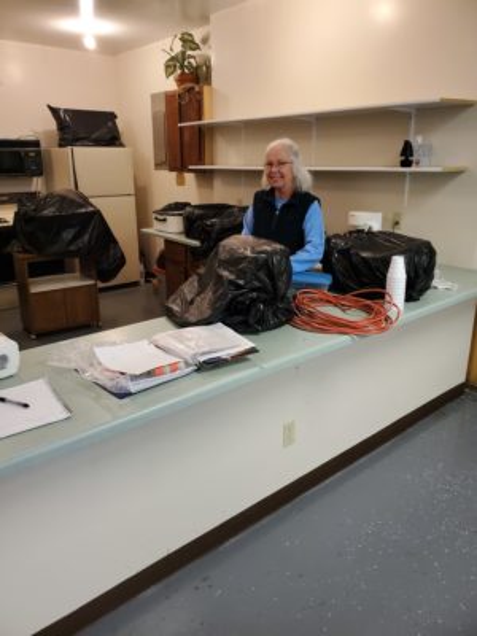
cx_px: 238
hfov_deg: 53.1
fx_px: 478
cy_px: 318
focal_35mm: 26
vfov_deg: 67.3
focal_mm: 4.3
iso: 320
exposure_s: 1/120
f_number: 2.4
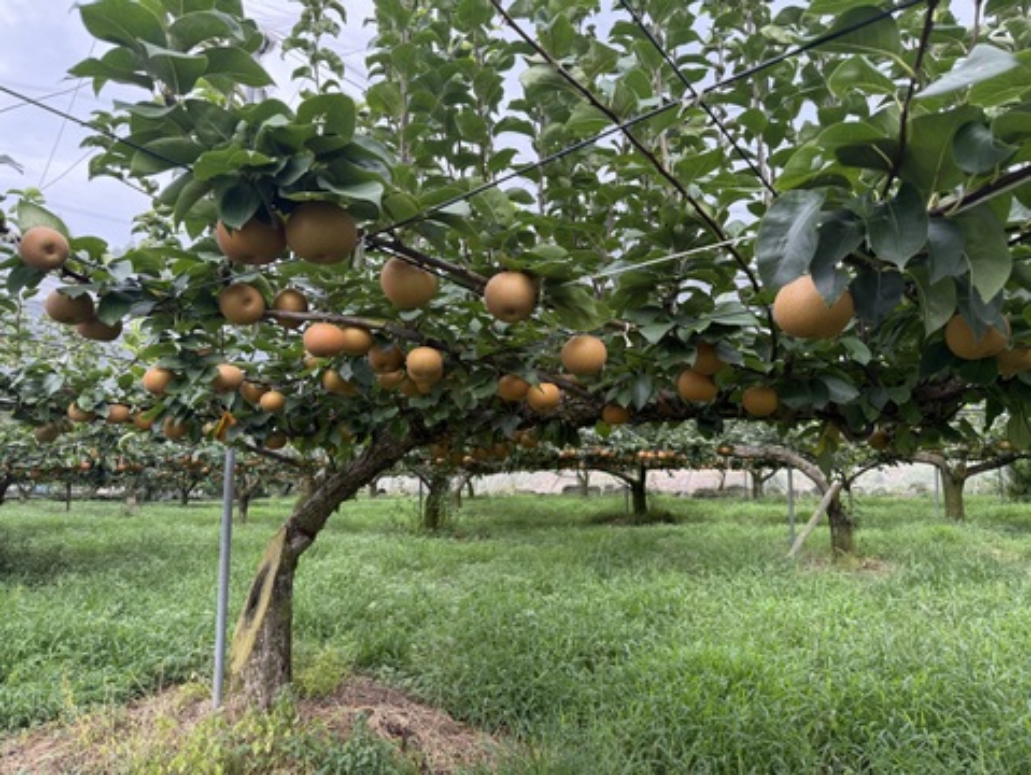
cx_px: 516
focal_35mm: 24
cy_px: 388
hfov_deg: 71.6
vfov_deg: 56.9
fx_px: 715
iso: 100
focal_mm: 6.76
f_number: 1.78
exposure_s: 1/318
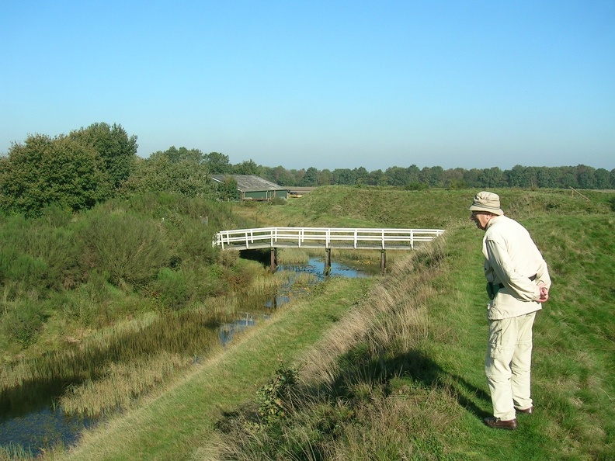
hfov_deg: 52.6
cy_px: 230
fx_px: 622
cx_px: 308
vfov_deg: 40.7
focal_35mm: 35
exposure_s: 1/380
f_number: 4.8
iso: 50
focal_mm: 5.4
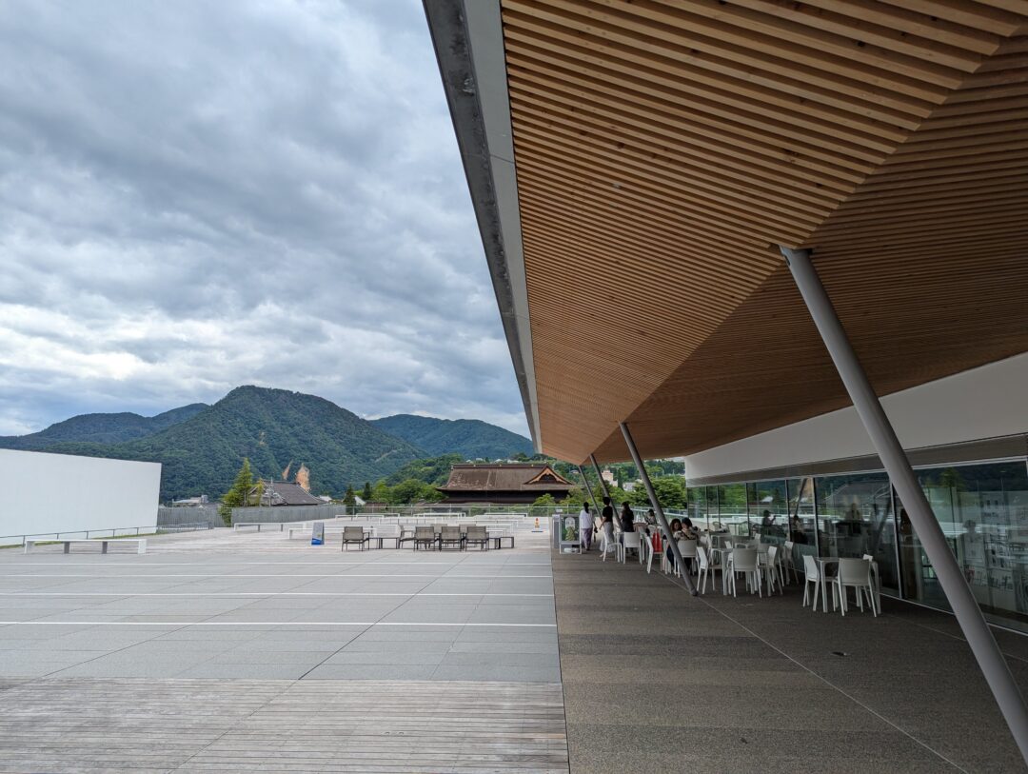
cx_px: 514
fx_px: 714
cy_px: 387
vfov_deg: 56.9
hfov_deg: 71.5
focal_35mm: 24
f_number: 1.85
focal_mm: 6.81
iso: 45
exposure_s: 1/1490
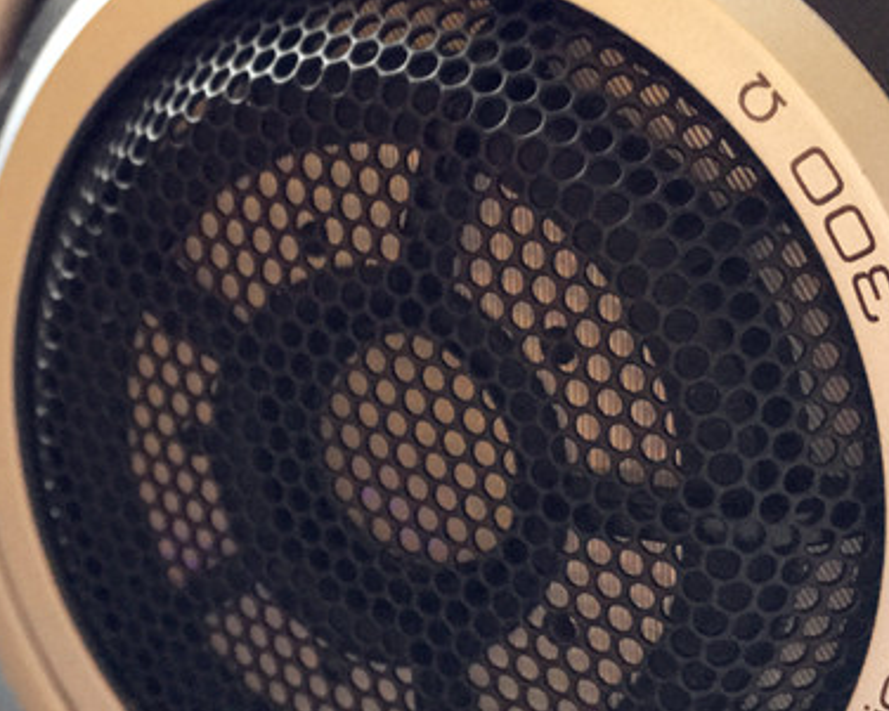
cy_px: 481
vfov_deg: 23.7
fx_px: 1684
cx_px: 255
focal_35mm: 64
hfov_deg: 29.2
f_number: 2.2
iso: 320
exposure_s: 1/17
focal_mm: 4.15
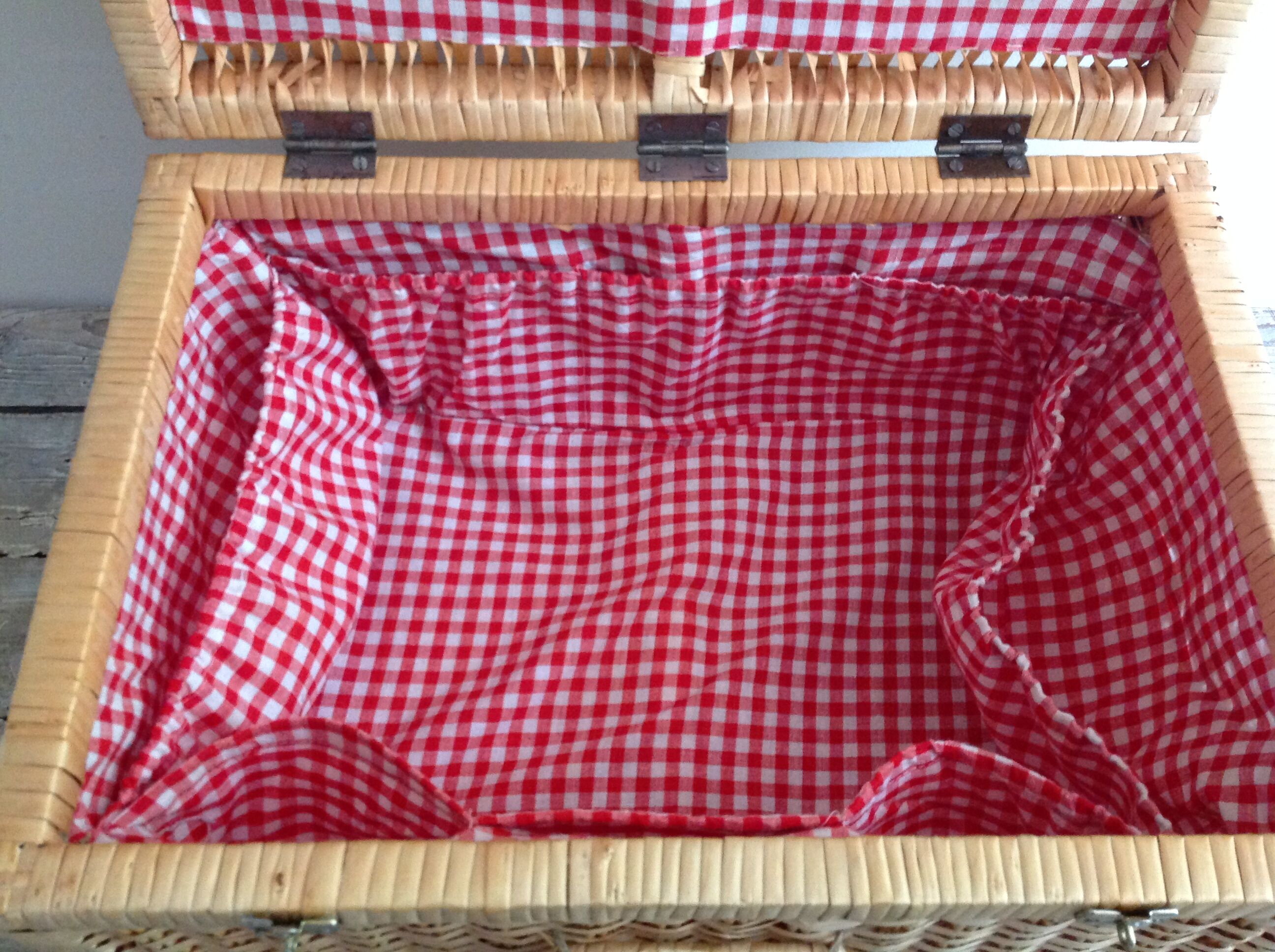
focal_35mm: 35
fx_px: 1287
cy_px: 476
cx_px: 638
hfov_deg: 52.7
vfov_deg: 40.6
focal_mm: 4.28
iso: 400
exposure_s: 1/15
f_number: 2.4
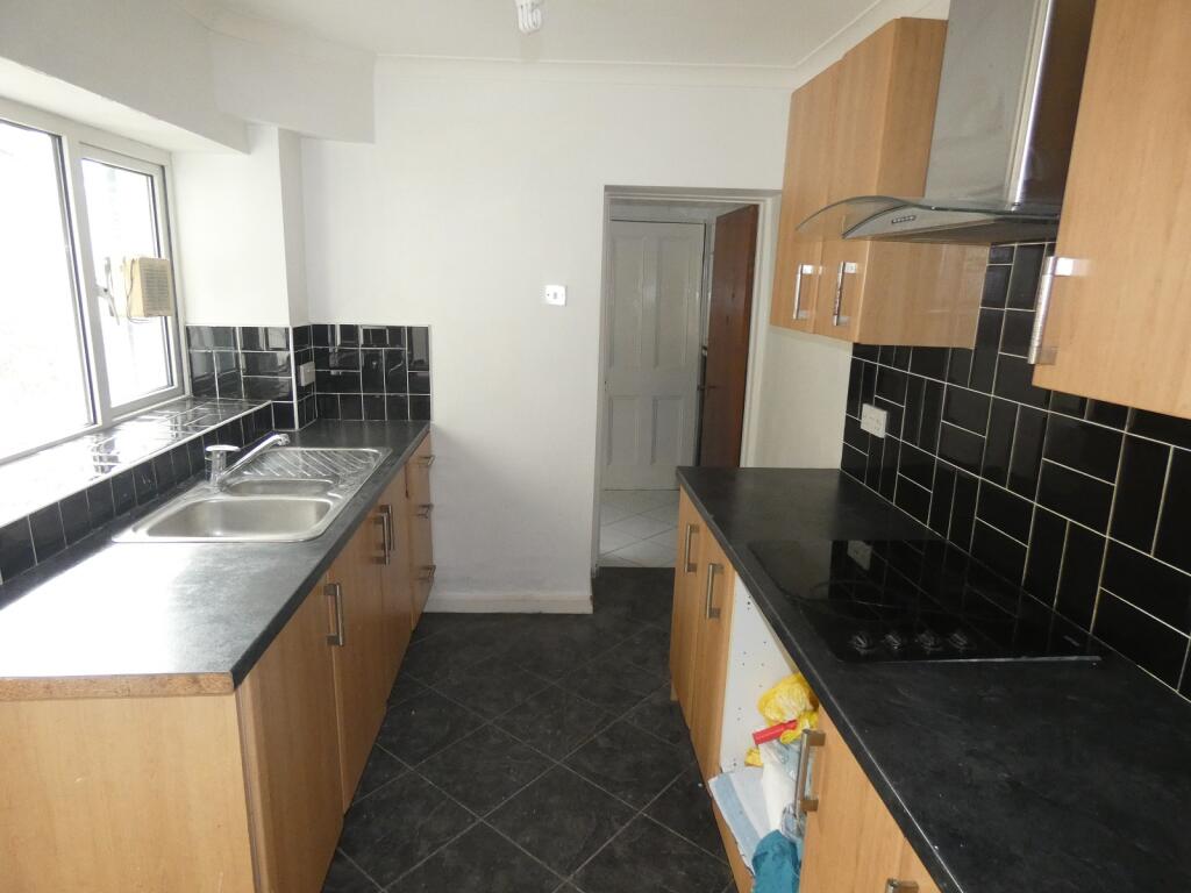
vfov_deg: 66.0
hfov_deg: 81.7
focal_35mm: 20
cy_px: 446
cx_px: 596
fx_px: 688
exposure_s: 1/125
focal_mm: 3.6
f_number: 2.8
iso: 500
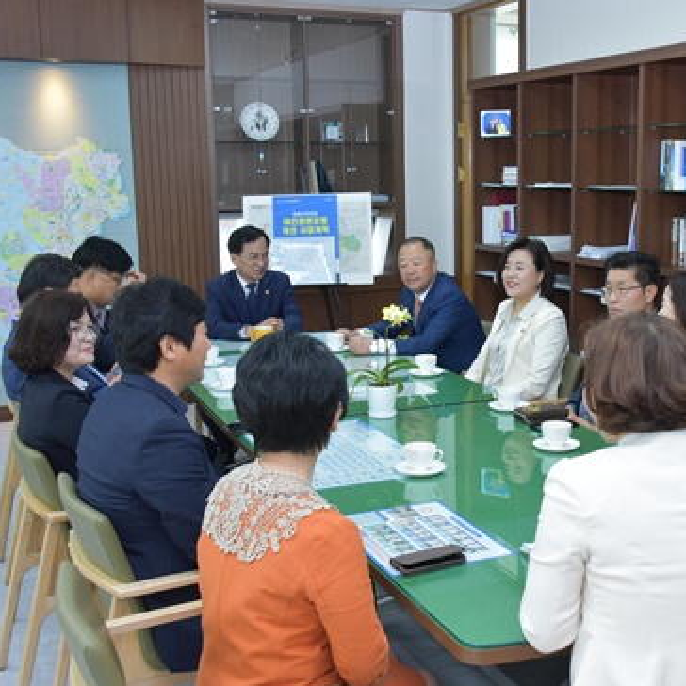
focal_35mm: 45
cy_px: 344
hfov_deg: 37.2
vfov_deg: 37.6
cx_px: 450
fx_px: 1009
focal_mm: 35
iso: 3200
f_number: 8
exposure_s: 1/125
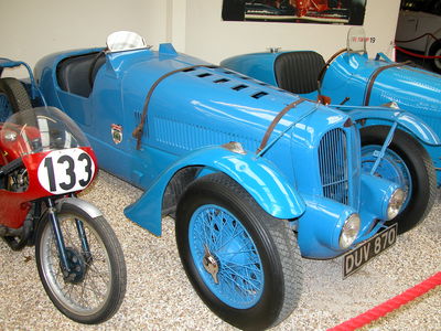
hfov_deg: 52.6
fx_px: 446
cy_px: 166
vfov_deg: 40.7
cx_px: 220
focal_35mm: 35
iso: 100
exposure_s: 1/30
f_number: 2.8
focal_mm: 8.9
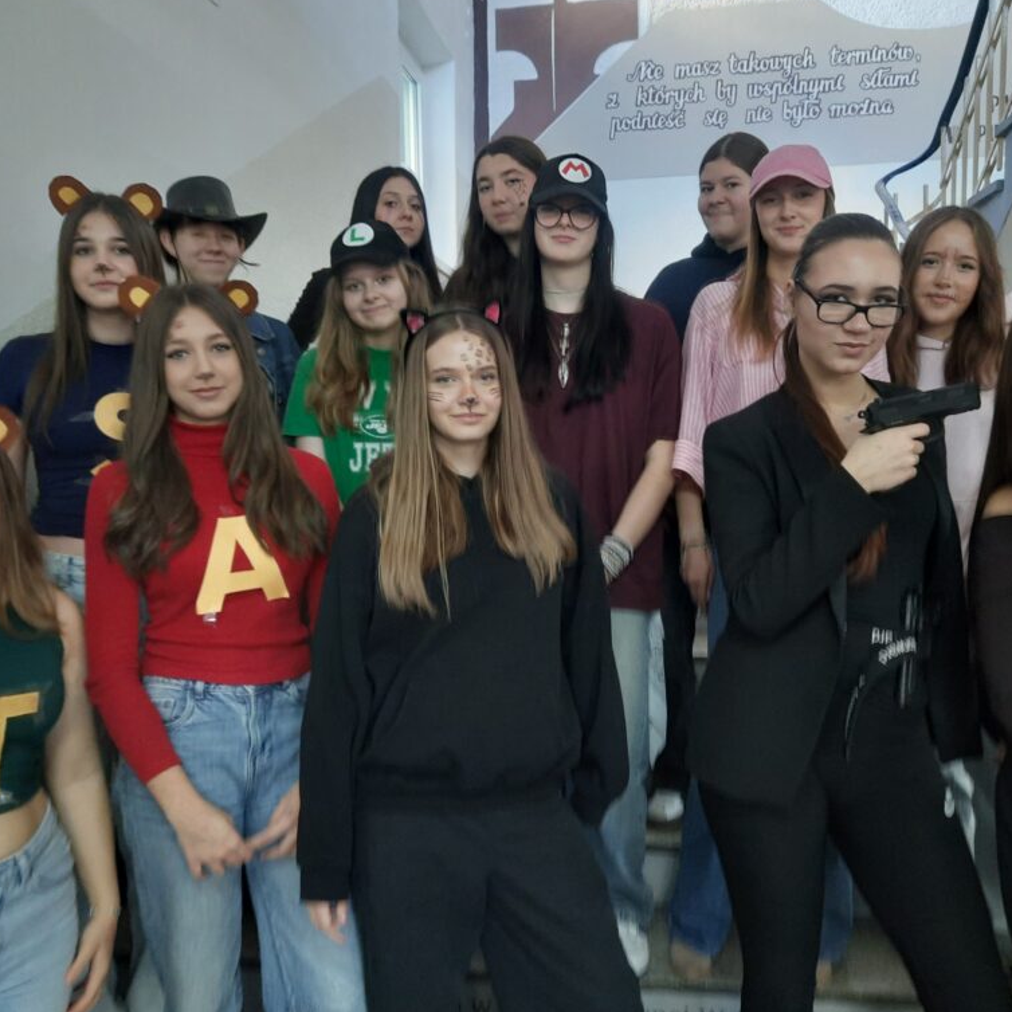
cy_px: 501
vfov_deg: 54.0
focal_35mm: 30
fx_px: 992
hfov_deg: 54.0
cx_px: 525
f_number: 2
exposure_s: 1/25
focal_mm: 4.6
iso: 400
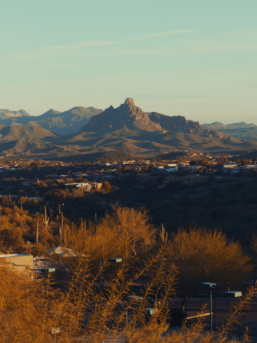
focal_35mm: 111
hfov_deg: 13.3
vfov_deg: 17.7
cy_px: 166
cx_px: 139
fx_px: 1099
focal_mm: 16.89
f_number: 2.8
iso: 50
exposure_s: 1/535
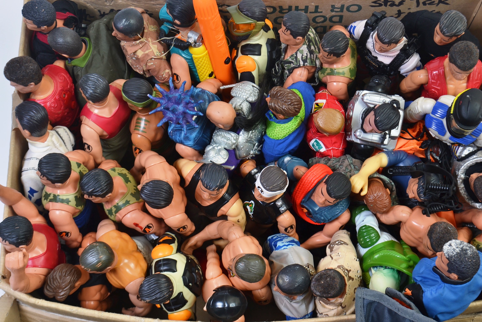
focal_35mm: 60
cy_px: 161
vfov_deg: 22.6
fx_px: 803
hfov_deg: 33.4
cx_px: 241
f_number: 9
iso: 100
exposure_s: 1/80
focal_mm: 40
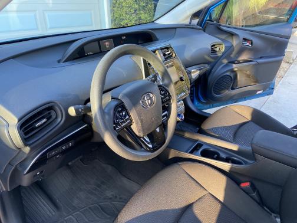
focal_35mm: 26
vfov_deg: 53.1
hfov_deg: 67.3
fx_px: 223
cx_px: 148
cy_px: 112
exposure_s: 1/116
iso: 125
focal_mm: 4.25
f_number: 1.8
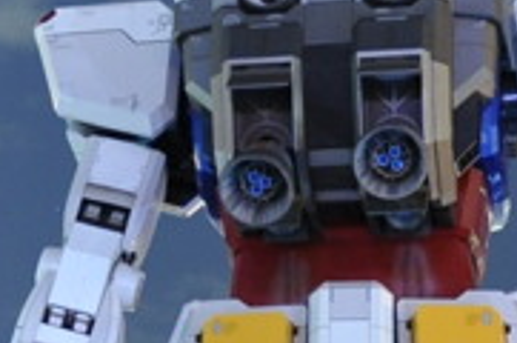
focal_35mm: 187
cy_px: 543
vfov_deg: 7.2
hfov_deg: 10.9
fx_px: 2681
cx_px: 494
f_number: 3.8
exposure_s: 6
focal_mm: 22
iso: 800
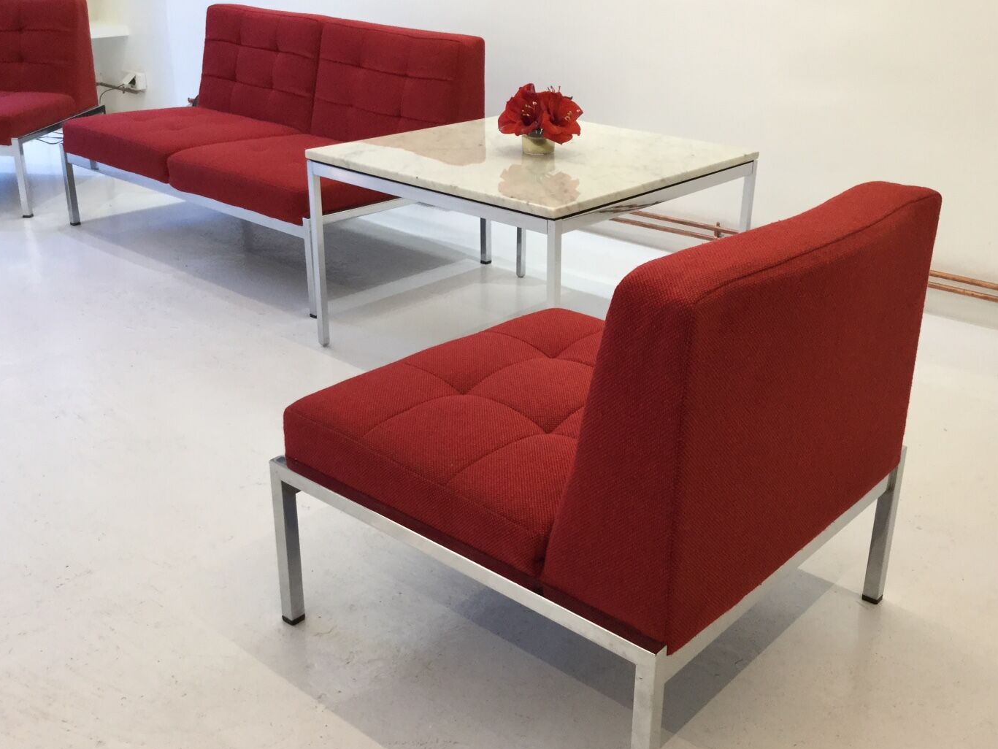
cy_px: 341
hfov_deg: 50.0
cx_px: 556
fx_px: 1067
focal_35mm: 37
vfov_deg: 38.7
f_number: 2.4
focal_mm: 3.3
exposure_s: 1/33
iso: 80
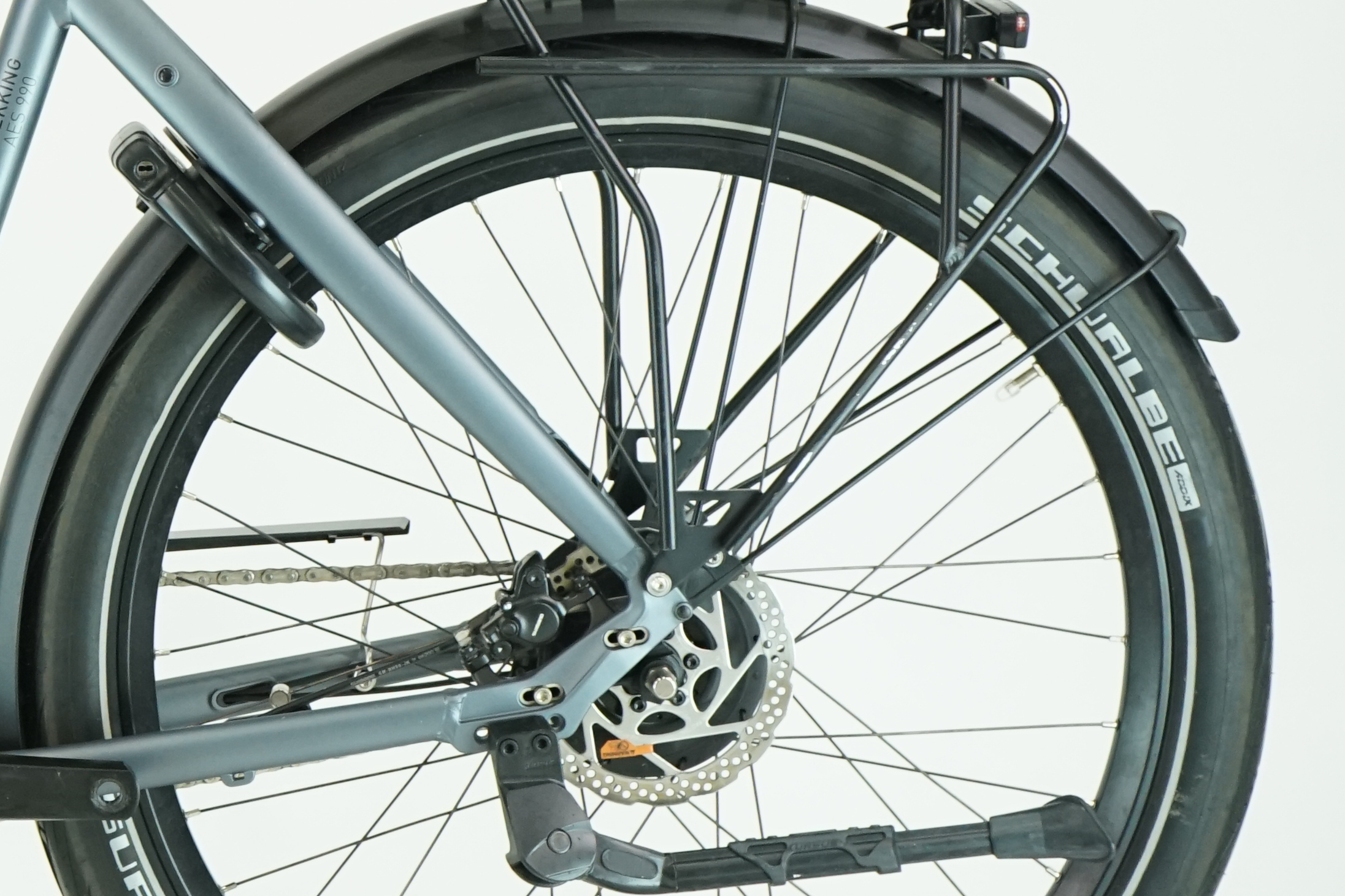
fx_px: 5417
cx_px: -351
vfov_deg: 9.4
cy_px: 145
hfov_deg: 13.7
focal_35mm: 145
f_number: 5.6
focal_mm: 53
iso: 1600
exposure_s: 1/200
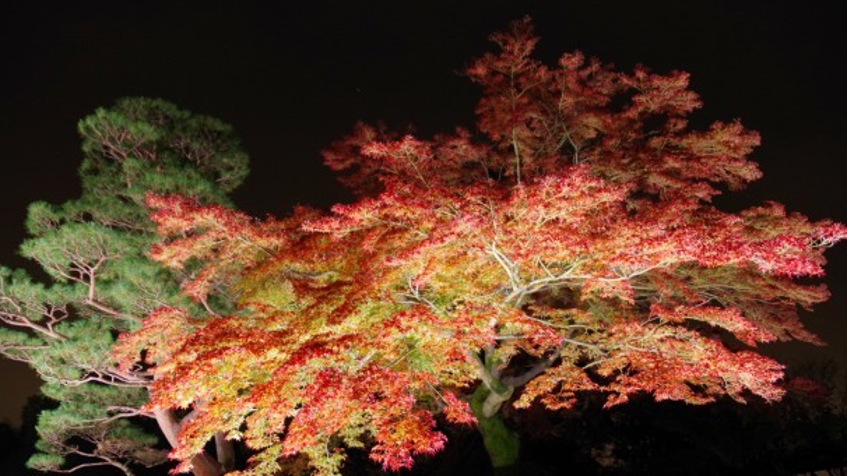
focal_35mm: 29
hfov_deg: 66.1
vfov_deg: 40.2
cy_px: 253
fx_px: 651
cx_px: 430
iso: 800
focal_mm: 16
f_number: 2.8
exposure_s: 1/25
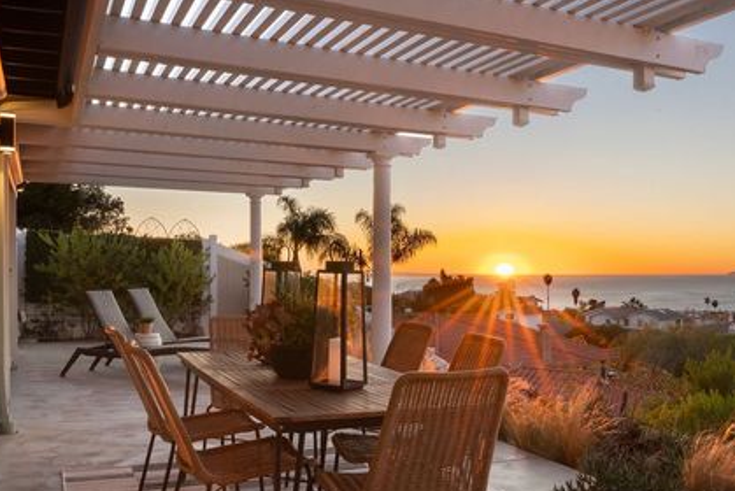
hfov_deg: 51.7
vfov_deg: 36.0
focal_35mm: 37
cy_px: 261
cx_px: 412
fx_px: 756
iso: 1250
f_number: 22
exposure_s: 1/8
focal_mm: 31
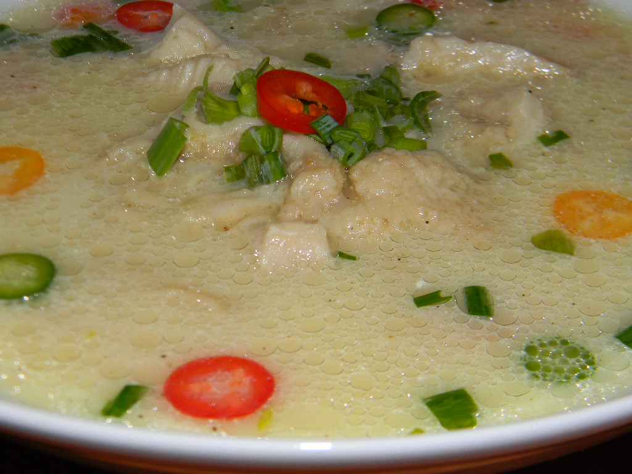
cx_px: 316
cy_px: 237
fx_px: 1515
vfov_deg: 17.8
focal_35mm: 83
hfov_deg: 23.6
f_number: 9
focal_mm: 15.1
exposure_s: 1/30
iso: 200
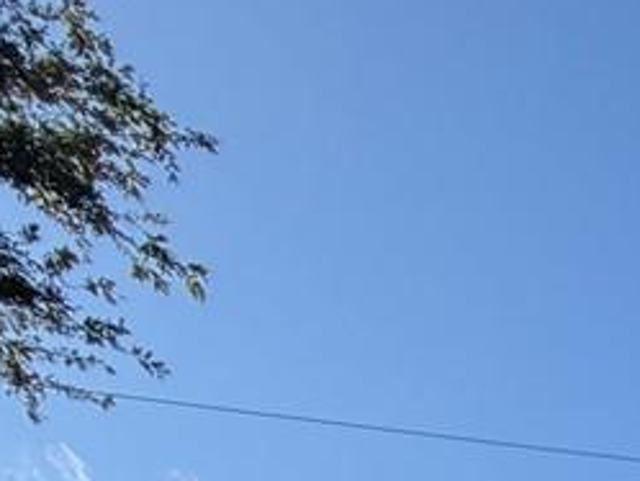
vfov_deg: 11.1
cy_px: 1407
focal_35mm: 90
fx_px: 1665
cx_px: 1473
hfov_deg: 14.9
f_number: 2.2
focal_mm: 2.22
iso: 25
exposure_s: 1/789
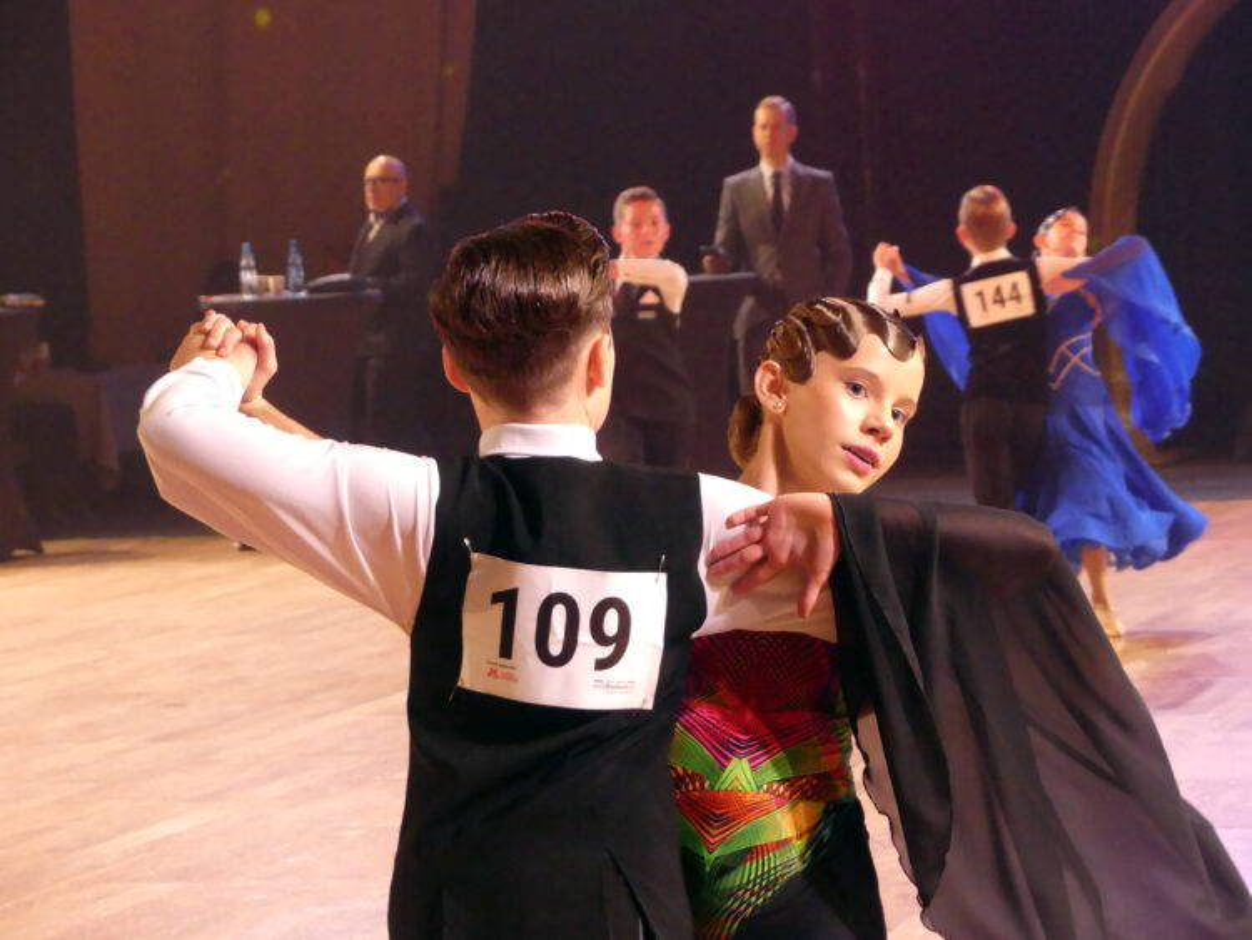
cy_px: 470
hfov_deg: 12.6
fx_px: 5680
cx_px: 626
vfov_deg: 9.5
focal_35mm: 157
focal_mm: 28.3
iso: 1250
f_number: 3.5
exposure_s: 1/80
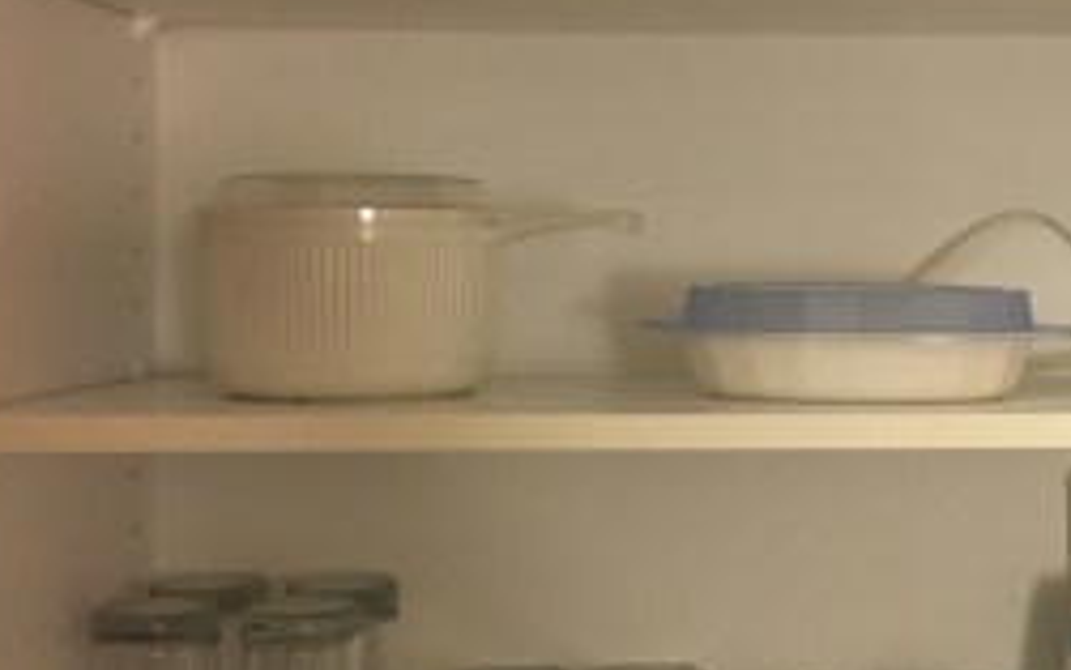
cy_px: 252
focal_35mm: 63
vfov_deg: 20.6
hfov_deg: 31.3
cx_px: 907
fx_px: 1839
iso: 200
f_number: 2.2
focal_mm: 4.15
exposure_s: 1/20
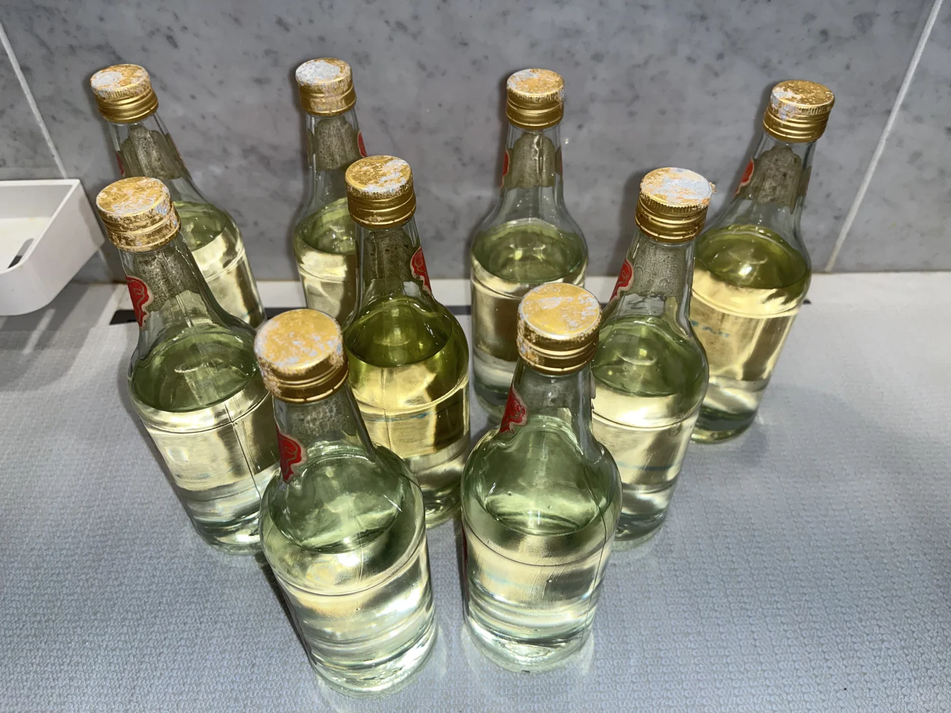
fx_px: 714
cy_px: 356
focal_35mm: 26
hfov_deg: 67.3
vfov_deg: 53.1
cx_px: 476
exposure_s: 1/252
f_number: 1.6
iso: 32
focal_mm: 5.1
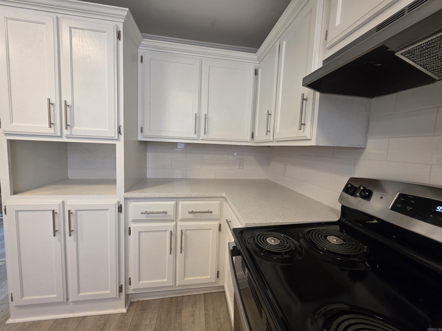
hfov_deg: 106.2
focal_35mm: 13
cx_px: 221
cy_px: 166
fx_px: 166
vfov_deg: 89.9
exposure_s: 1/120
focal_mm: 2.2
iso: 250
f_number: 1.9
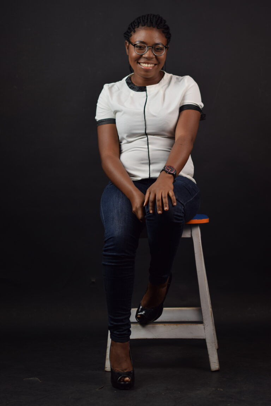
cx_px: 136
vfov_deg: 27.0
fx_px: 847
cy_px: 203
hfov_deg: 18.2
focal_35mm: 75
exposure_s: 1/160
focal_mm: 50
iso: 100
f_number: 2.5
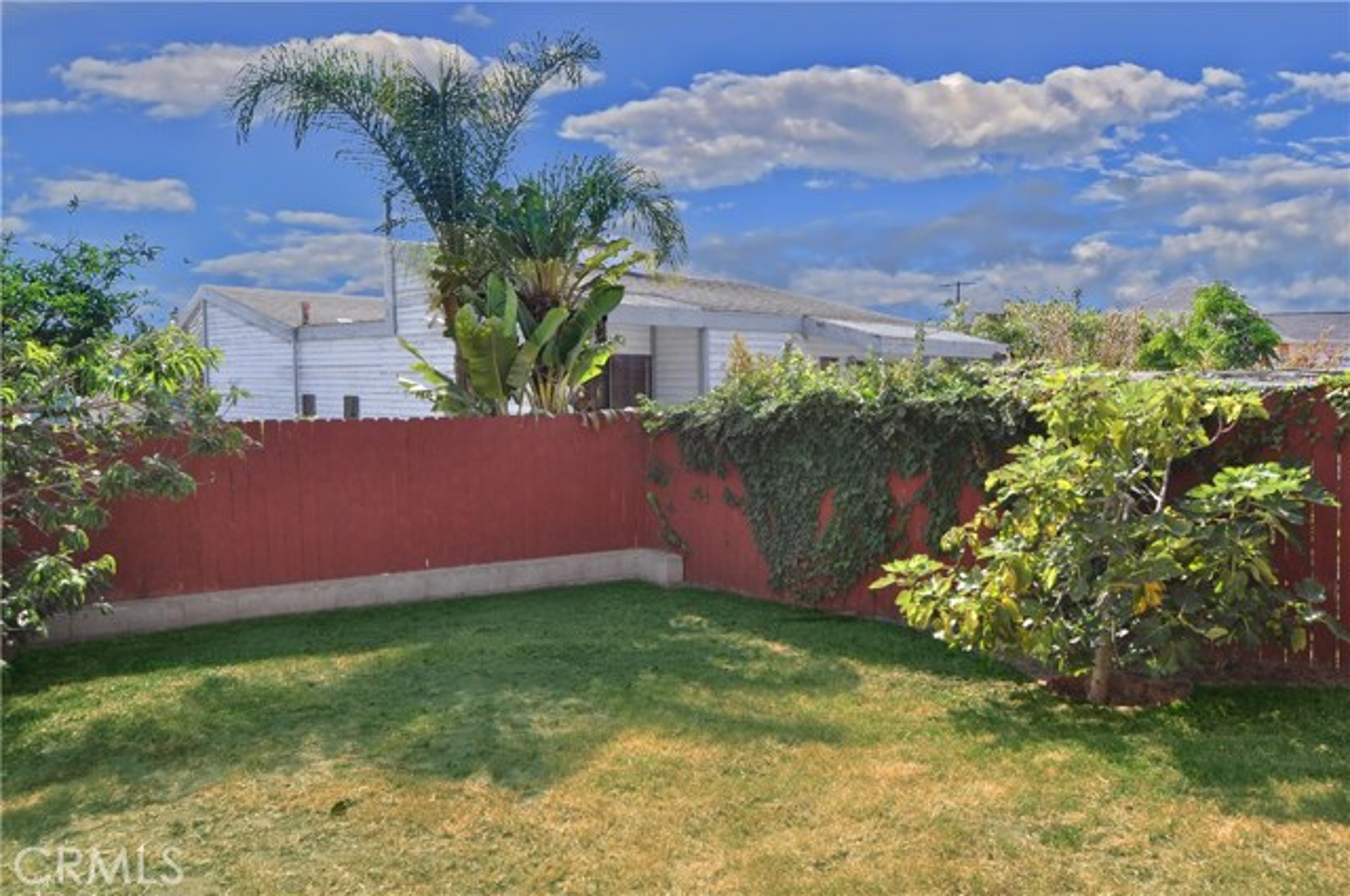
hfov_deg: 73.8
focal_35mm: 24
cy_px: 448
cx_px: 675
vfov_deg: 53.0
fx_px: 899
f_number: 14
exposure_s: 1/200
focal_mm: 16
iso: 640
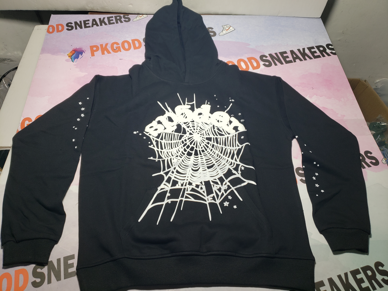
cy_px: 146
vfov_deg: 53.1
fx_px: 291
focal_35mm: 26
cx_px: 194
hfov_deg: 67.3
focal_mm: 4.3
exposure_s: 1/335
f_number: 1.5
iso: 50
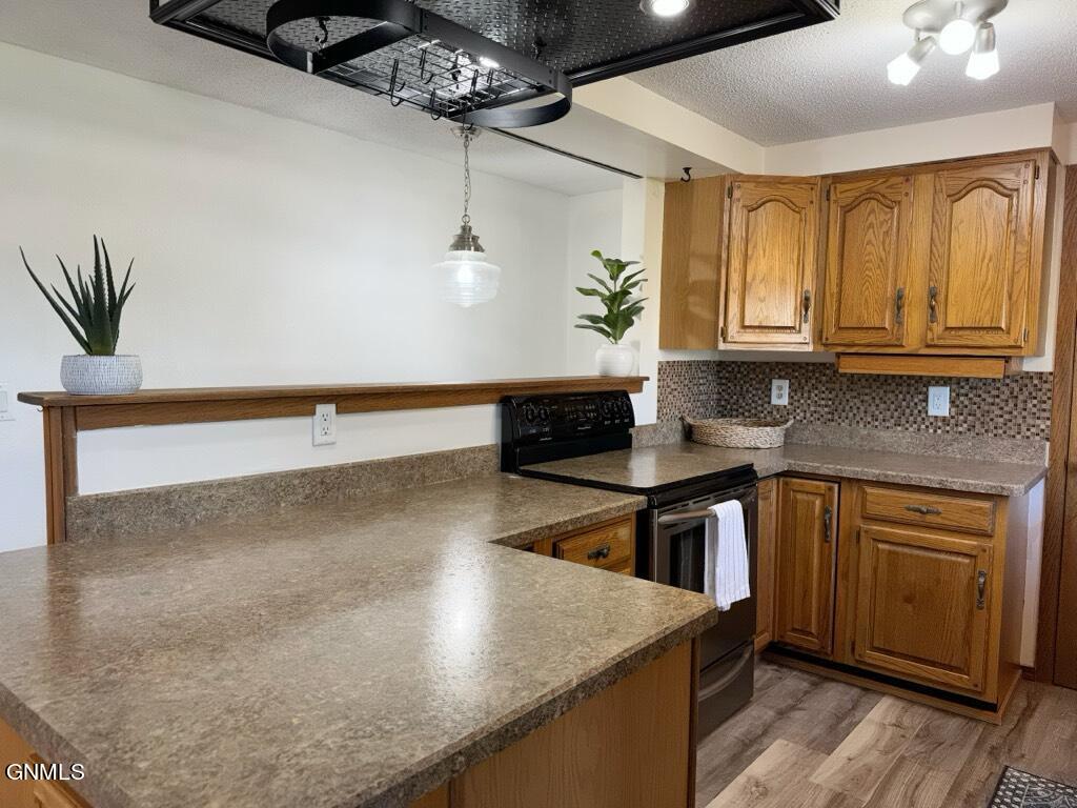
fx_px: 747
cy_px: 404
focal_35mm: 24
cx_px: 538
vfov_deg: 56.8
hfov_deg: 71.6
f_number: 1.78
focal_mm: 6.76
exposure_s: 1/120
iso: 125
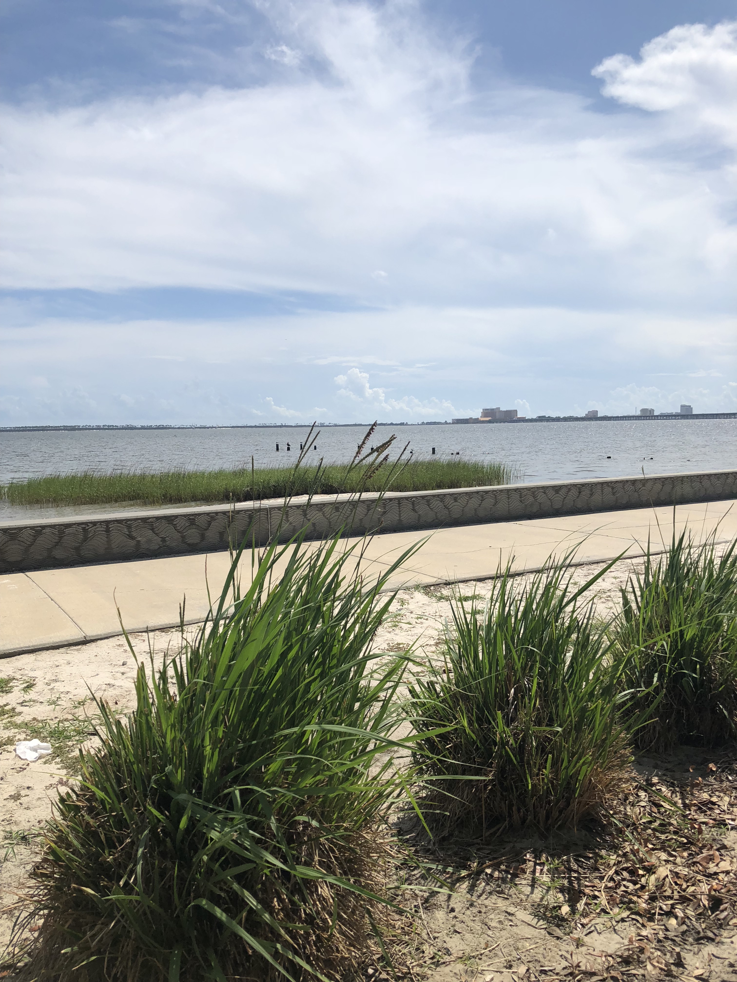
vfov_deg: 63.4
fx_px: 795
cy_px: 491
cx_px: 368
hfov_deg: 49.7
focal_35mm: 28
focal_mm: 3.99
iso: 25
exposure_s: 1/5348
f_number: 1.8
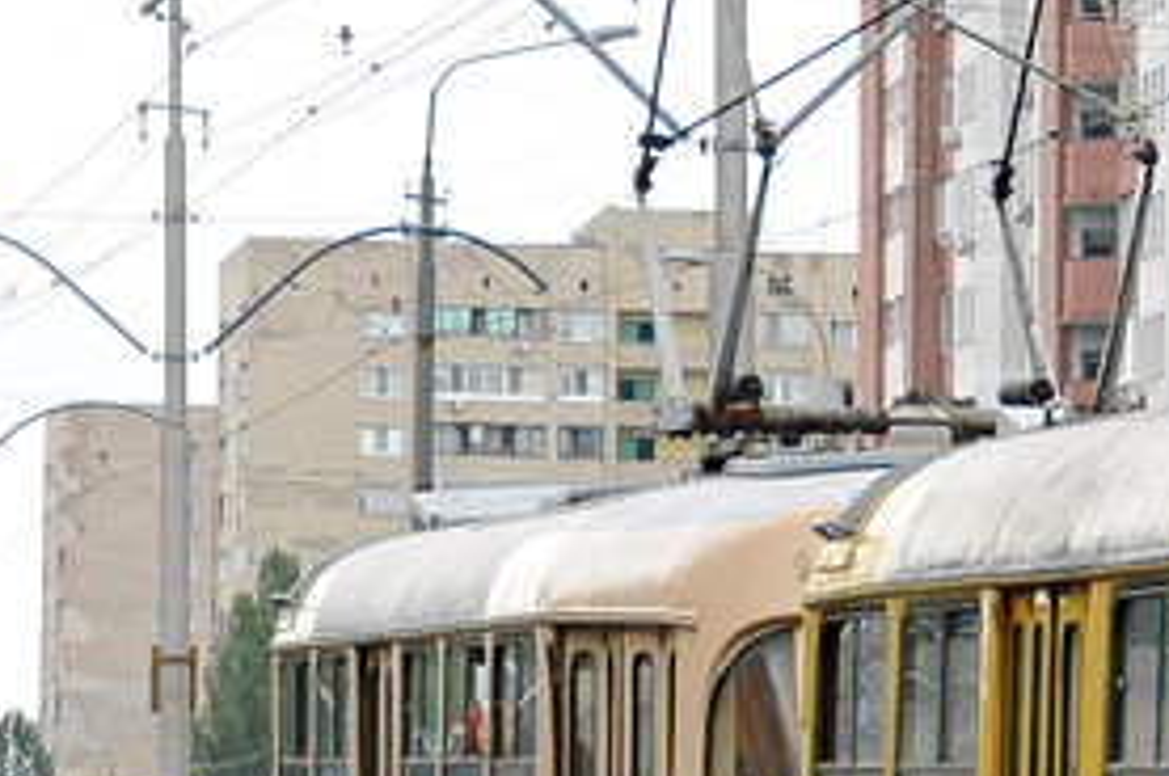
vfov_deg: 4.2
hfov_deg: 6.2
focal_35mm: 325
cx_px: 1941
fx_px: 10541
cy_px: 626
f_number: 5.6
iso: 320
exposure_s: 1/320
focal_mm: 50
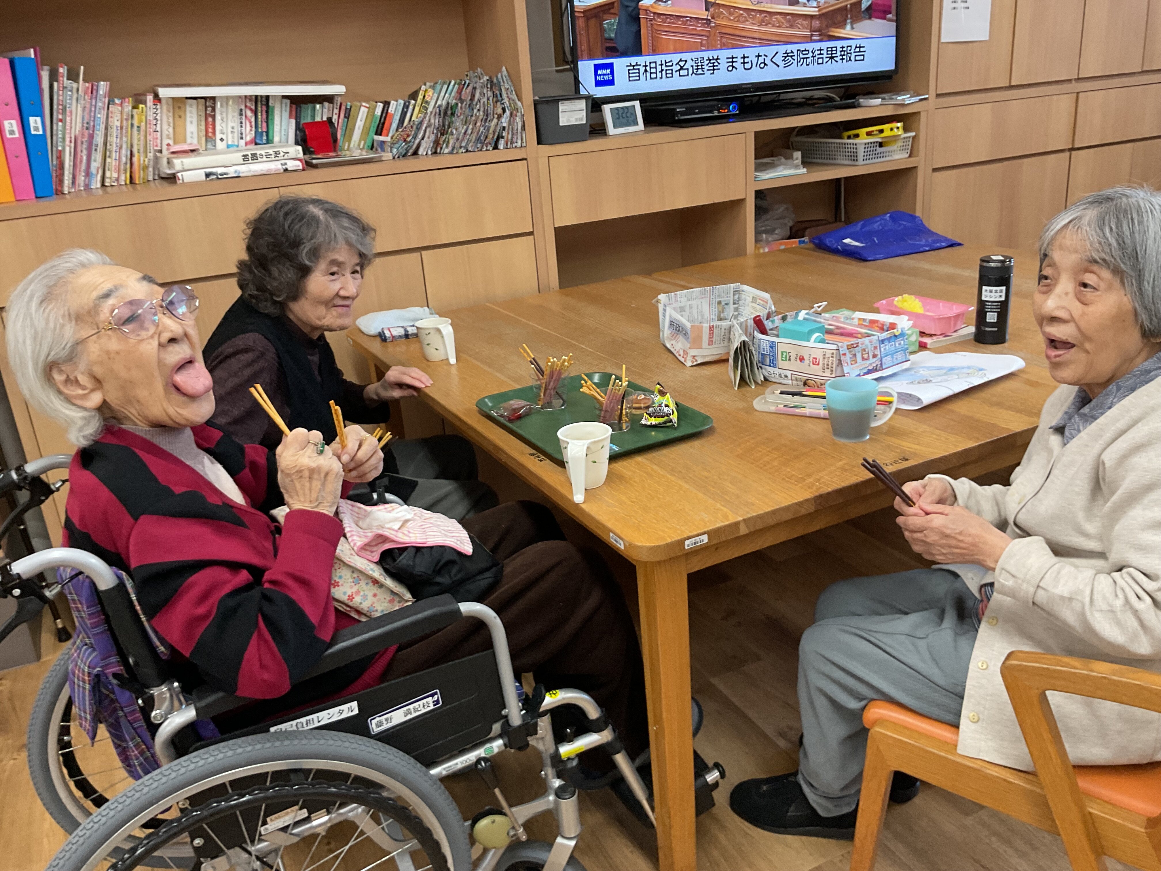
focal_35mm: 29
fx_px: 973
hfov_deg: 61.7
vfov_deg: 48.2
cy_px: 436
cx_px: 580
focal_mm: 3
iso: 80
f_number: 1.8
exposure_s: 1/60
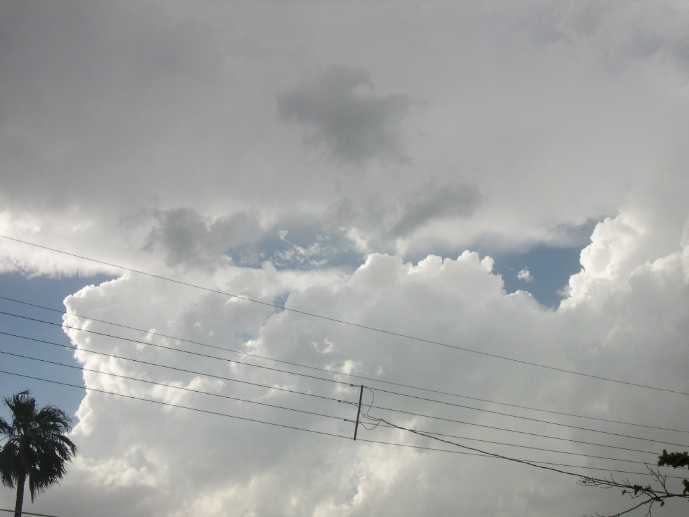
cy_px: 258
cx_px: 344
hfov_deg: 31.2
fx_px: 1234
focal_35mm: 62
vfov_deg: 23.7
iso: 100
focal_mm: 13.2
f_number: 9.6
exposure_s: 1/220
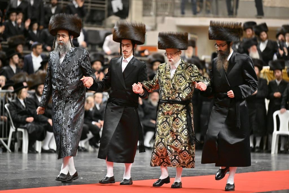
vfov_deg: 6.9
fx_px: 1606
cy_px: 96
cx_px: 144
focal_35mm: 200
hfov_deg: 10.3
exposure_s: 1/250
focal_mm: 200
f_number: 2.8
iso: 1600
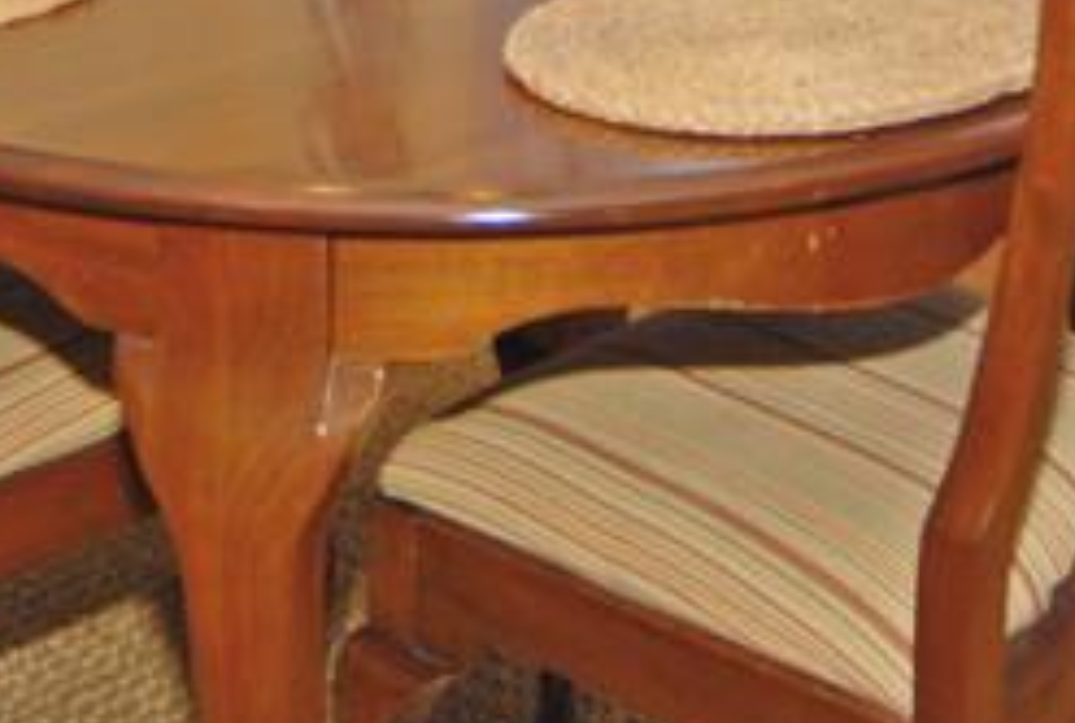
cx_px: 570
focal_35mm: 149
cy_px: -512
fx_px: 4460
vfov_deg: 8.9
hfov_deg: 13.7
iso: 200
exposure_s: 1/125
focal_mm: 24
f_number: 5.6
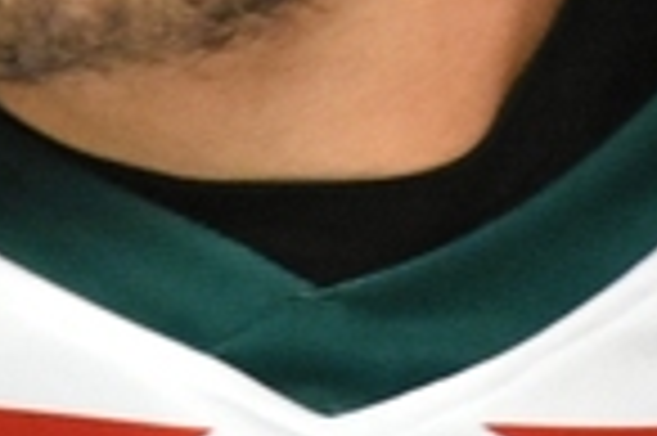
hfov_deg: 3.0
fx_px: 12719
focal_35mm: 698
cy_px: -481
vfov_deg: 2.0
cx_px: 324
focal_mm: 85
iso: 6400
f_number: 5.6
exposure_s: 1/125
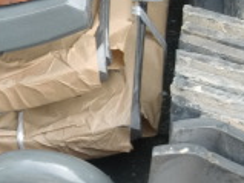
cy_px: 63
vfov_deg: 9.7
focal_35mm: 153
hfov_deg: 12.9
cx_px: 45
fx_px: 1078
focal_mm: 6.66
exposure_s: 1/60
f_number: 3.9
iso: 64
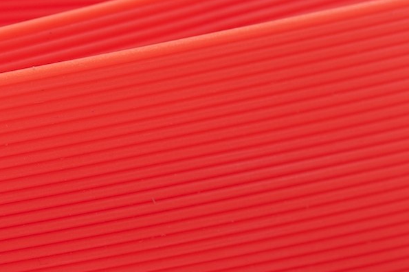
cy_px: 201
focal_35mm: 353
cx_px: -120
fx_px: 4008
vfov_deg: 3.9
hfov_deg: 5.8
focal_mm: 105
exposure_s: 1/160
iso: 125
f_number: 18
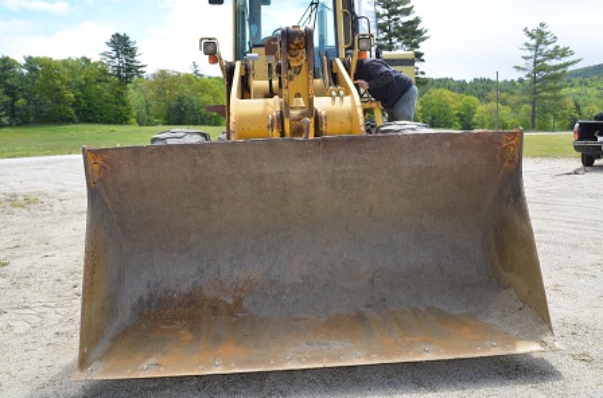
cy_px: 199
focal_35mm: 33
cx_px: 302
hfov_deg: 57.4
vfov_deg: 39.7
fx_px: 551
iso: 100
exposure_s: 1/200
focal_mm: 22
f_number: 7.1
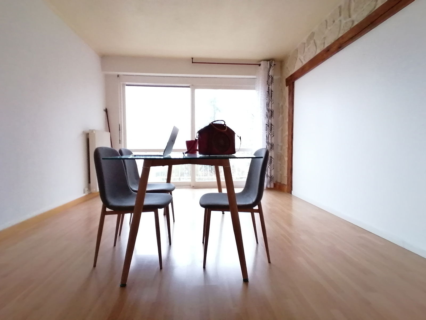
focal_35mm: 17
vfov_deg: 74.7
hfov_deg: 91.0
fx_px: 209
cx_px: 213
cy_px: 160
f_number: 2.4
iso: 400
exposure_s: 1/25
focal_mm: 2.84
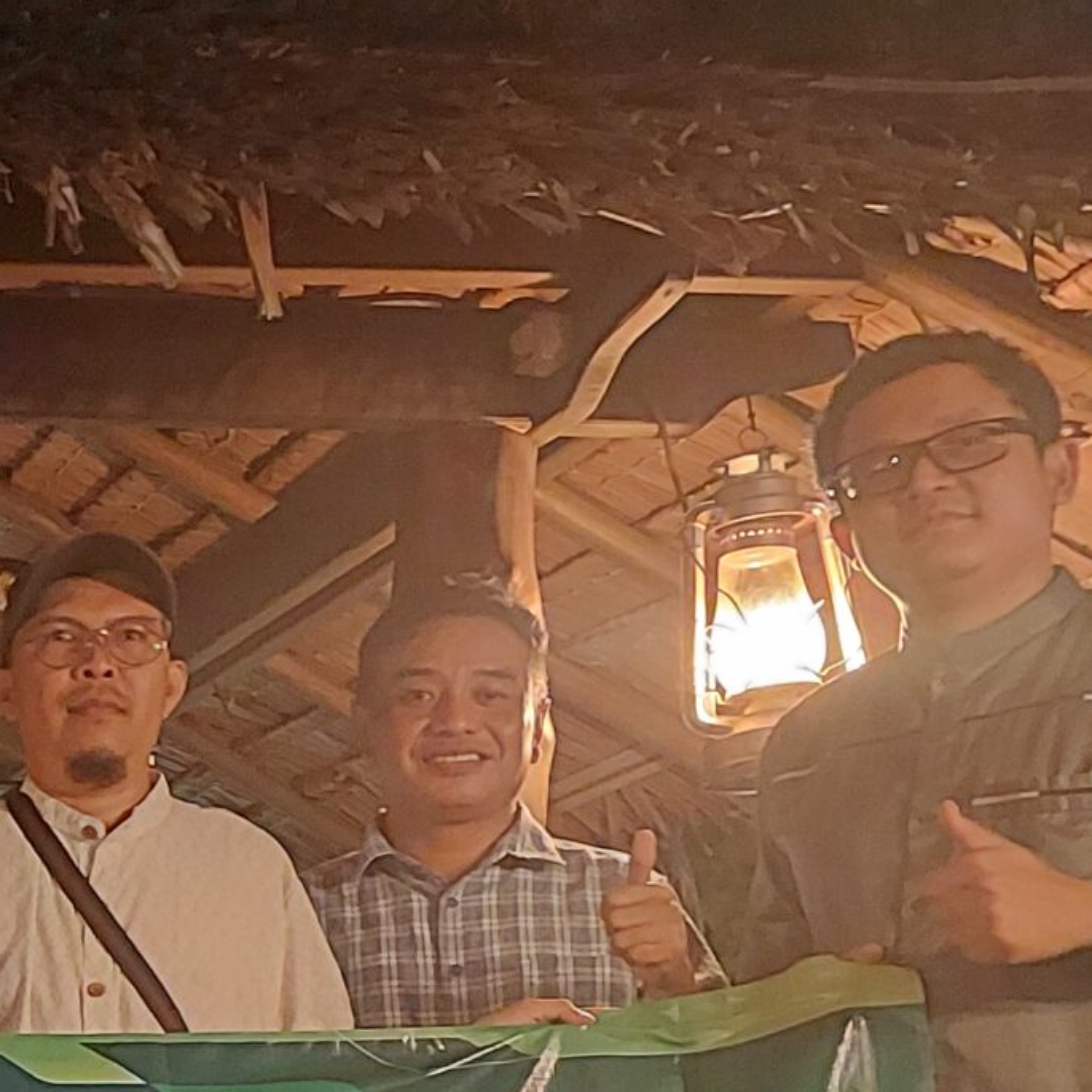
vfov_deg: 21.9
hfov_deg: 18.9
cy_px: 1094
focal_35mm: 76
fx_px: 2712
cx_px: -722
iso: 2500
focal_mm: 5.06
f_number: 1.8
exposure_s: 1/12.5
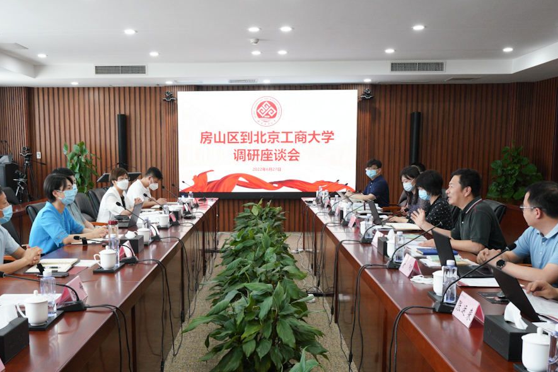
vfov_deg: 34.0
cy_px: 234
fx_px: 604
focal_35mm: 39
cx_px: 238
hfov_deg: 49.4
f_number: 8
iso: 2000
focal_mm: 23
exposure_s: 1/60
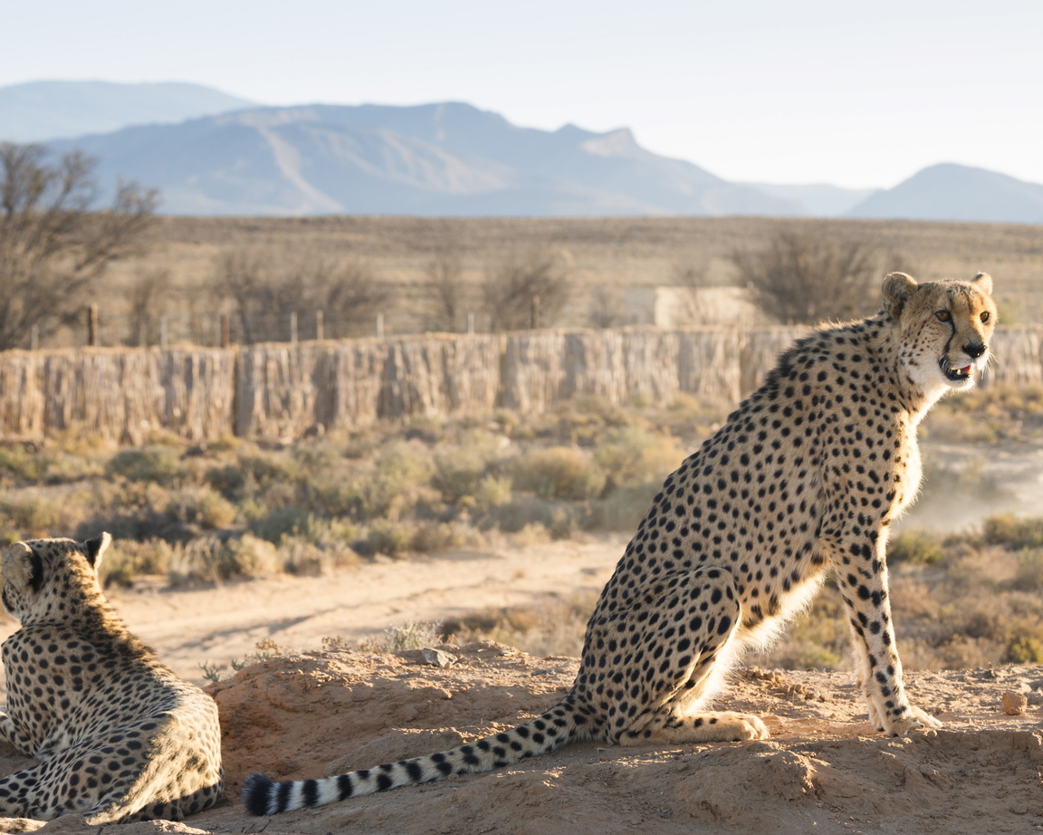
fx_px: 5094
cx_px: 710
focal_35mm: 165
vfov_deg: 9.4
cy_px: 502
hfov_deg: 11.7
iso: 400
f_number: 8
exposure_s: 1/125
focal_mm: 120
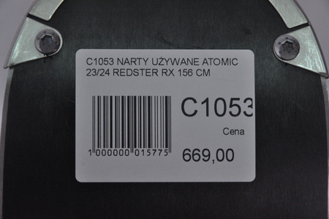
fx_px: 1438
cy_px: 110
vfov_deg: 8.7
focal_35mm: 158
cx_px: 164
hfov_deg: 13.1
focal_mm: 105
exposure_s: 1/125
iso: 3200
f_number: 9.5
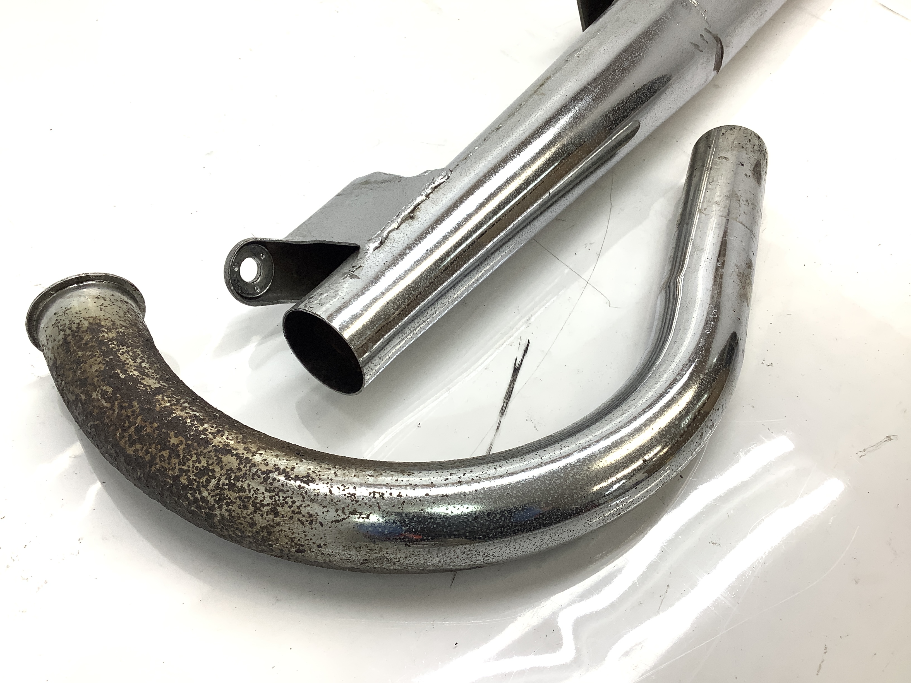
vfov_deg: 45.4
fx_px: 816
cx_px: 456
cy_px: 342
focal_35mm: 31
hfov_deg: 58.4
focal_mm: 3.3
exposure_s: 1/120
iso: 40
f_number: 2.4
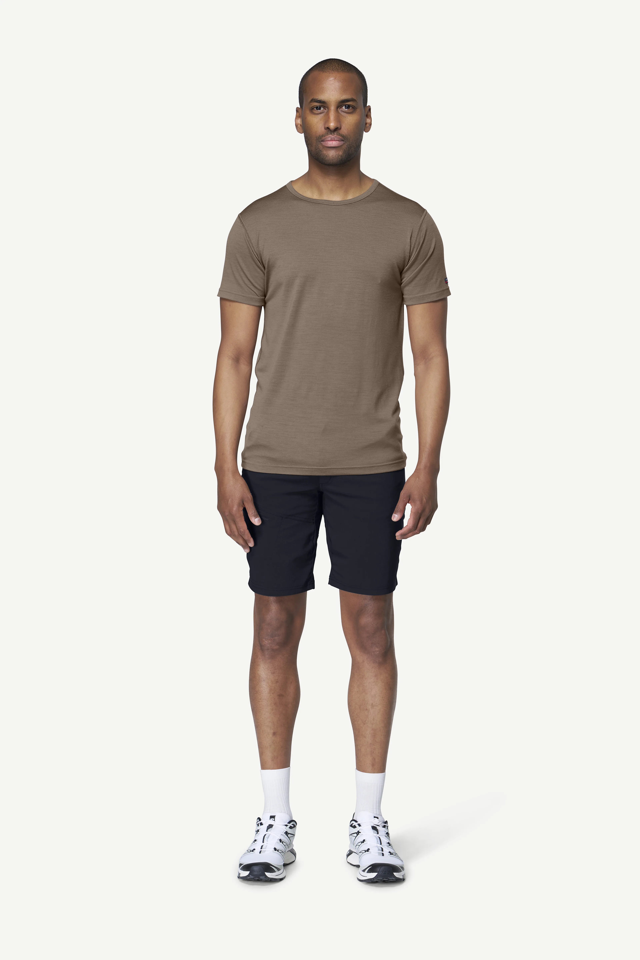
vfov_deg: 28.8
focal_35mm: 70
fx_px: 1867
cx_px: 320
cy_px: 480
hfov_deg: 19.5
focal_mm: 70
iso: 100
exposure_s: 1/50
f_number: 5.6
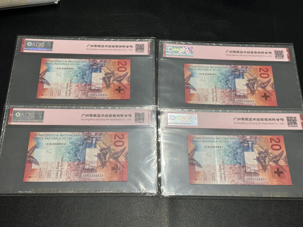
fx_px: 420
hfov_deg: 39.7
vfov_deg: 30.3
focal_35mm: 48
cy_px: 114
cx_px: 152
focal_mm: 6.86
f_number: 1.78
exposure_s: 1/50
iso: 80
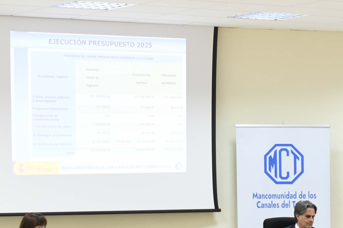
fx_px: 1429
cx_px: 376
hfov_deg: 13.4
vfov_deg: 9.1
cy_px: 214
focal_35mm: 150
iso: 1000
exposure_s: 1/40
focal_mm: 38
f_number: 7.1
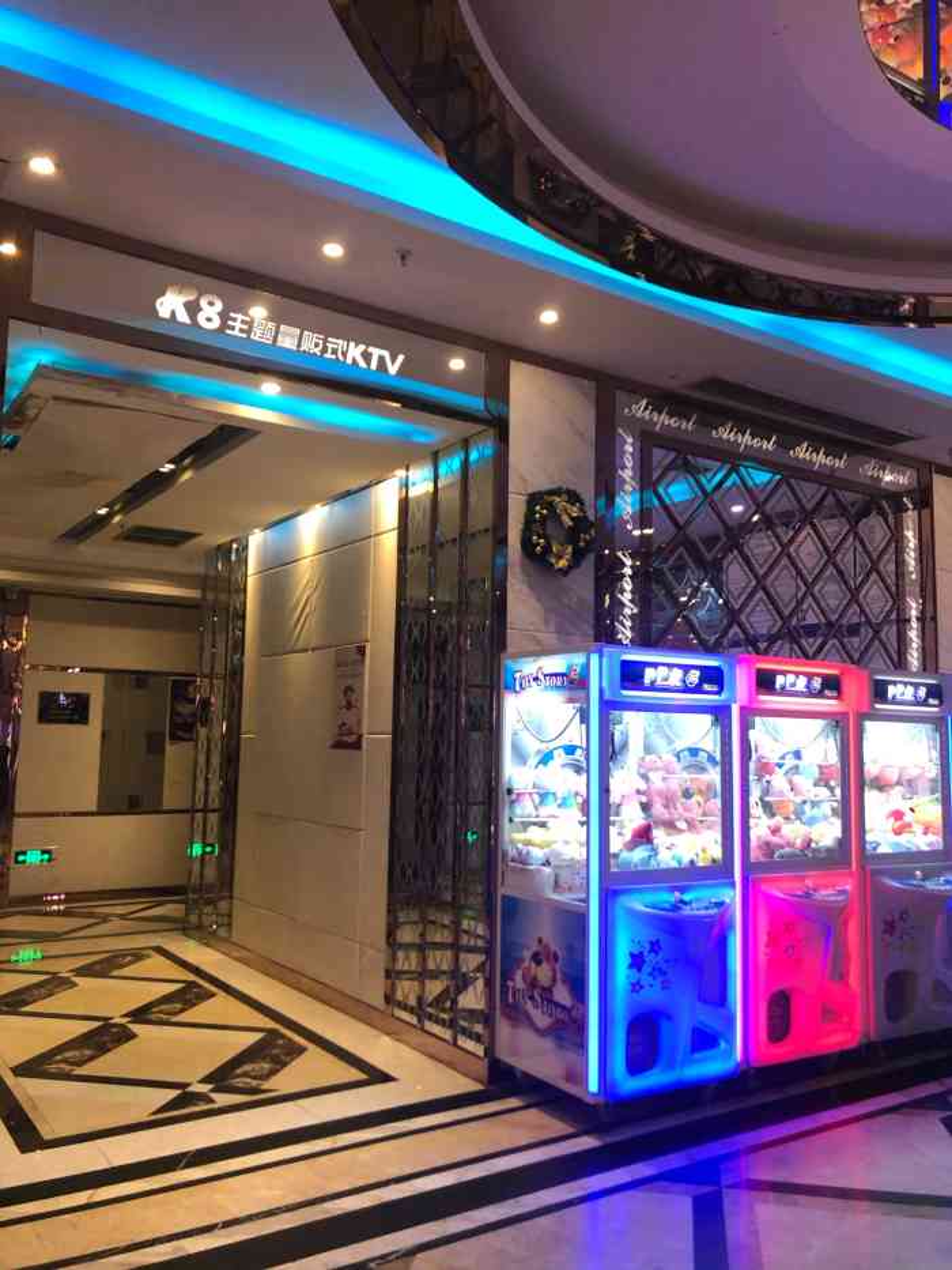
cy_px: 635
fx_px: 1026
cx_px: 476
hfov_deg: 49.8
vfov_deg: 63.4
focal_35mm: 28
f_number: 1.8
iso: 40
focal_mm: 4
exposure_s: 1/17
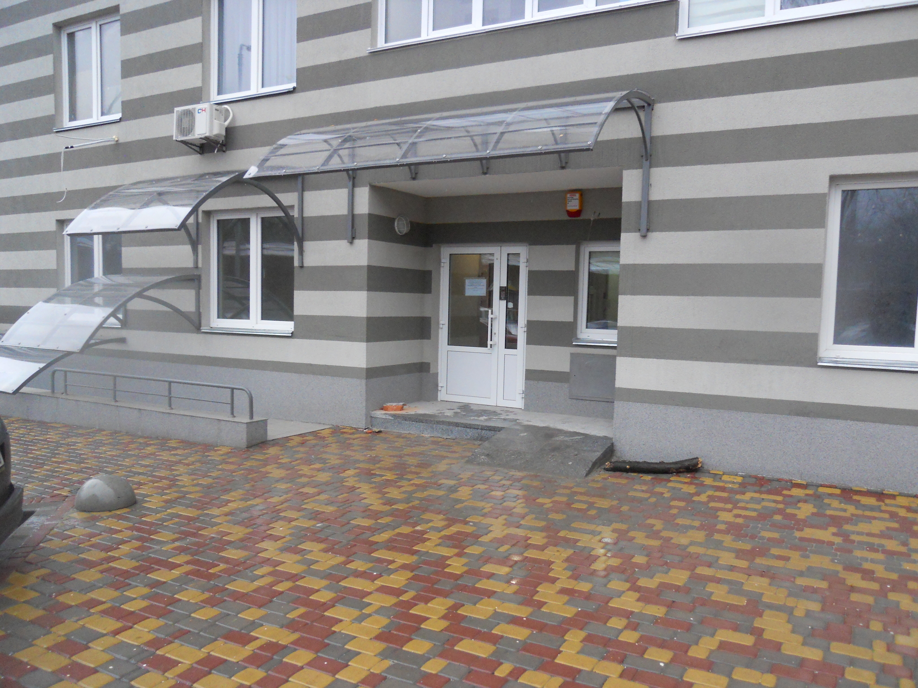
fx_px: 743
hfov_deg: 63.4
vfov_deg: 49.7
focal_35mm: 28
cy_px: 344
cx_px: 459
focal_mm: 5
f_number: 2.7
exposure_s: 1/125
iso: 500
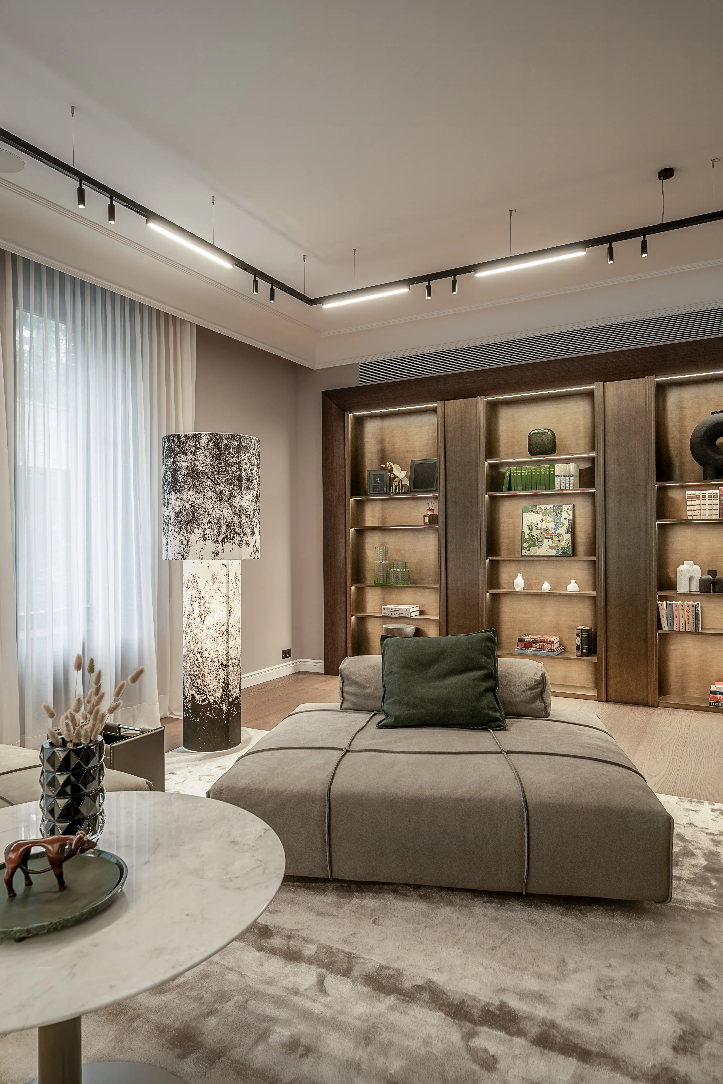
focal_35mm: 22
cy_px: 542
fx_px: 663
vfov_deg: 78.6
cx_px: 362
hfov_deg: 57.2
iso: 100
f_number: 9
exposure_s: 1/5
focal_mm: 22
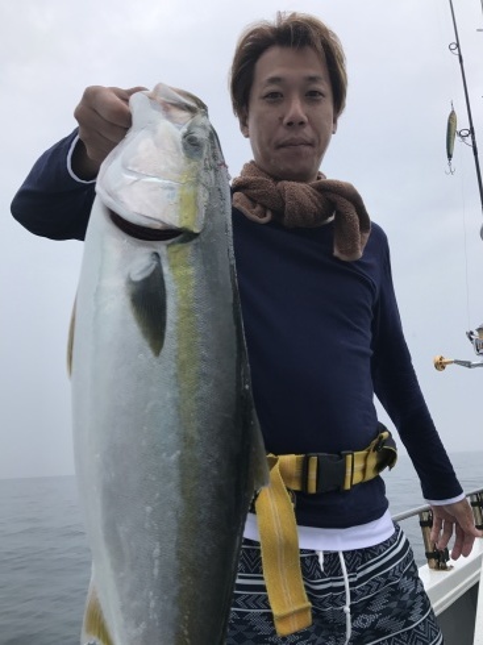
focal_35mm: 28
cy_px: 322
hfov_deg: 49.7
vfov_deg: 63.5
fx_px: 521
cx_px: 242
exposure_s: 1/1650
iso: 20
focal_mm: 3.99
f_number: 1.8
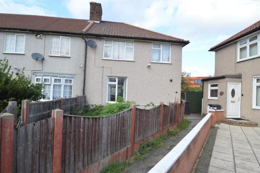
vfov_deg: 67.3
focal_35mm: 18
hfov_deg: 90.1
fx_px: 130
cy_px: 86
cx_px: 130
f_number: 5.6
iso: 100
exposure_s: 1/125
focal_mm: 12
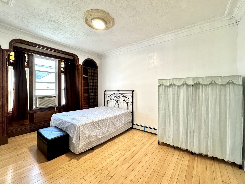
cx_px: 123
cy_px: 89
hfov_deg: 98.2
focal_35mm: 15
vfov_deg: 81.7
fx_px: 106
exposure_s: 1/60
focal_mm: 2.22
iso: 320
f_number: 2.2
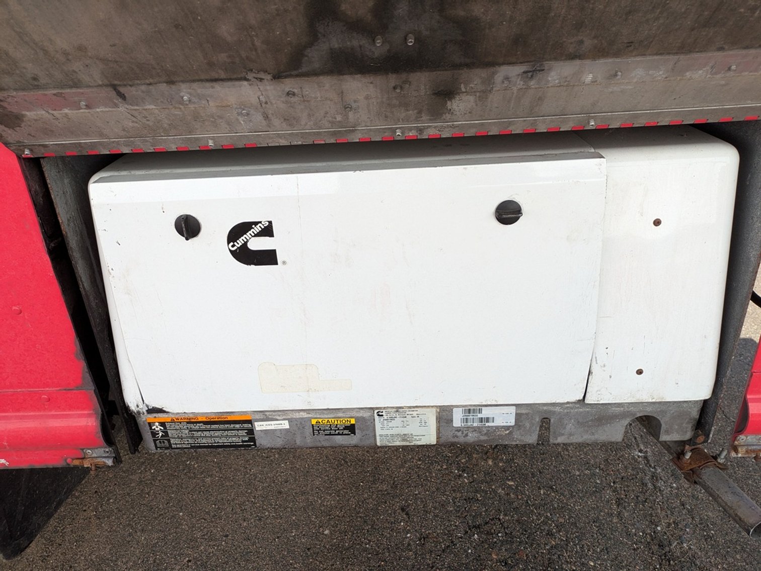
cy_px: 286
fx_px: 550
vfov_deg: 54.9
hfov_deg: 69.4
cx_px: 380
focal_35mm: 25
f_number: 1.89
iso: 87
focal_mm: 5.43
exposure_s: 1/1513
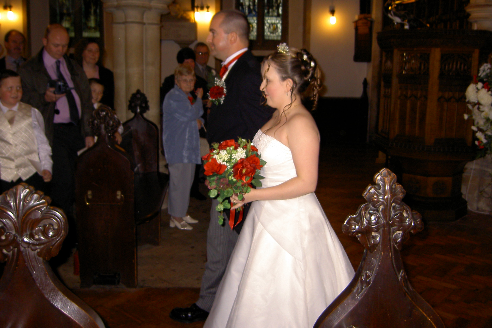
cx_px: 250
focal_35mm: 36
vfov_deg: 36.9
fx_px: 492
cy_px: 151
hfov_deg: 53.1
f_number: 2.8
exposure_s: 1/60
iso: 100
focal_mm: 5.6
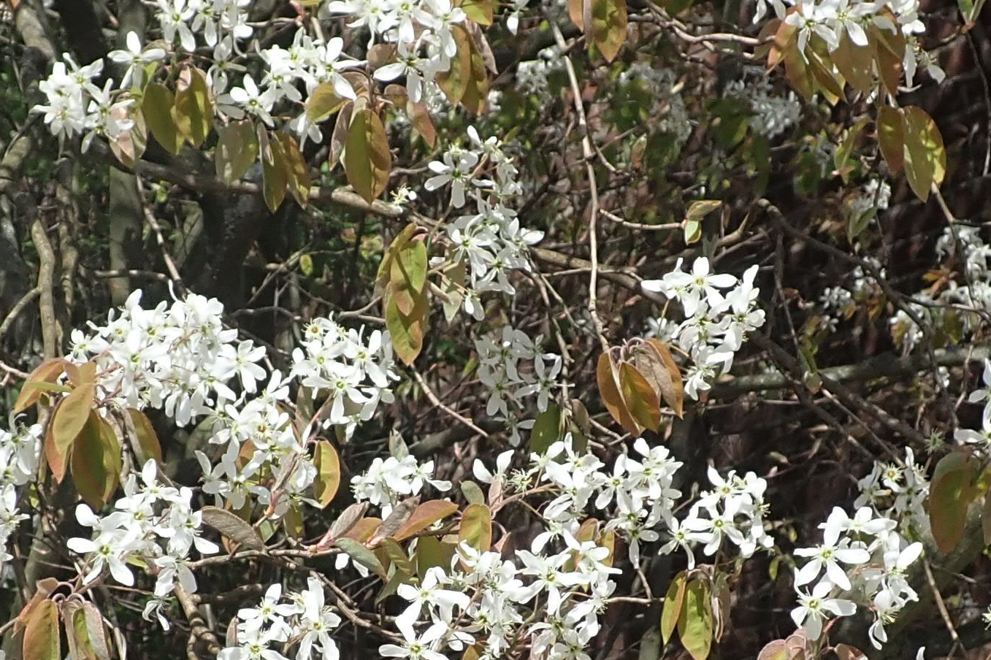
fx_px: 2532
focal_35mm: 92
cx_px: 265
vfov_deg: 14.8
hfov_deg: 22.0
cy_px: 485
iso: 100
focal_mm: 5.5
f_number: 3.2
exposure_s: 1/1000
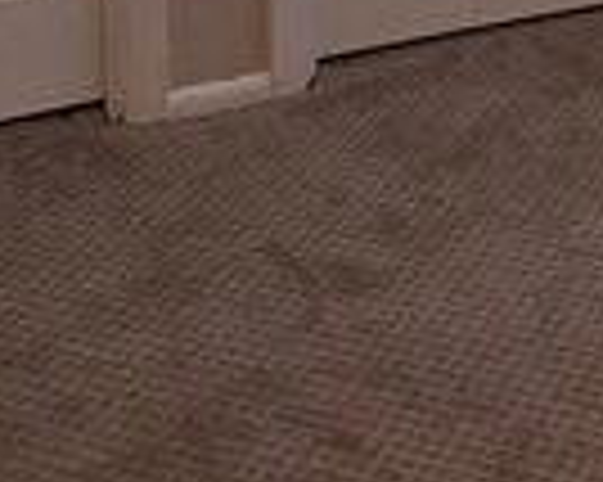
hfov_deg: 19.1
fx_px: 1730
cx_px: 630
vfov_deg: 13.0
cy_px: -572
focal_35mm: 97
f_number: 1.9
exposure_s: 1/120
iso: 160
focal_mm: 2.2
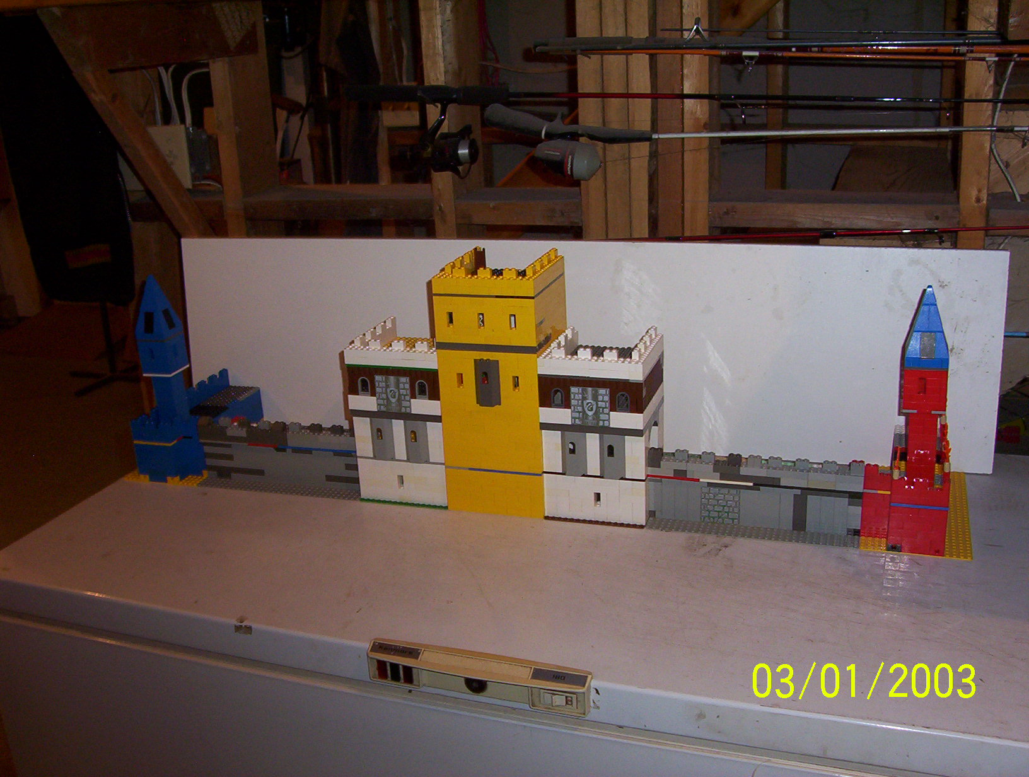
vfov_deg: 33.7
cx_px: 514
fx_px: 1281
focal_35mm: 43
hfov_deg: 43.8
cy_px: 388
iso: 140
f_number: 2.73
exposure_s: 1/60
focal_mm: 5.77
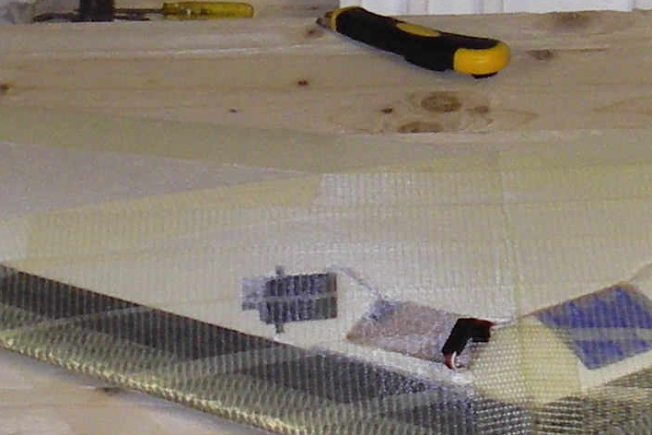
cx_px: 488
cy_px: 122
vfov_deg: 9.6
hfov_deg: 14.3
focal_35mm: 143
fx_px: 2590
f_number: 3.3
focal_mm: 6.3
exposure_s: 1/30
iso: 100
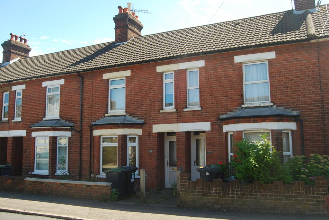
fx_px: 302
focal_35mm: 33
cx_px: 164
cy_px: 110
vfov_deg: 40.1
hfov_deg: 57.2
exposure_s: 1/125
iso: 100
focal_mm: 22
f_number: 5.6
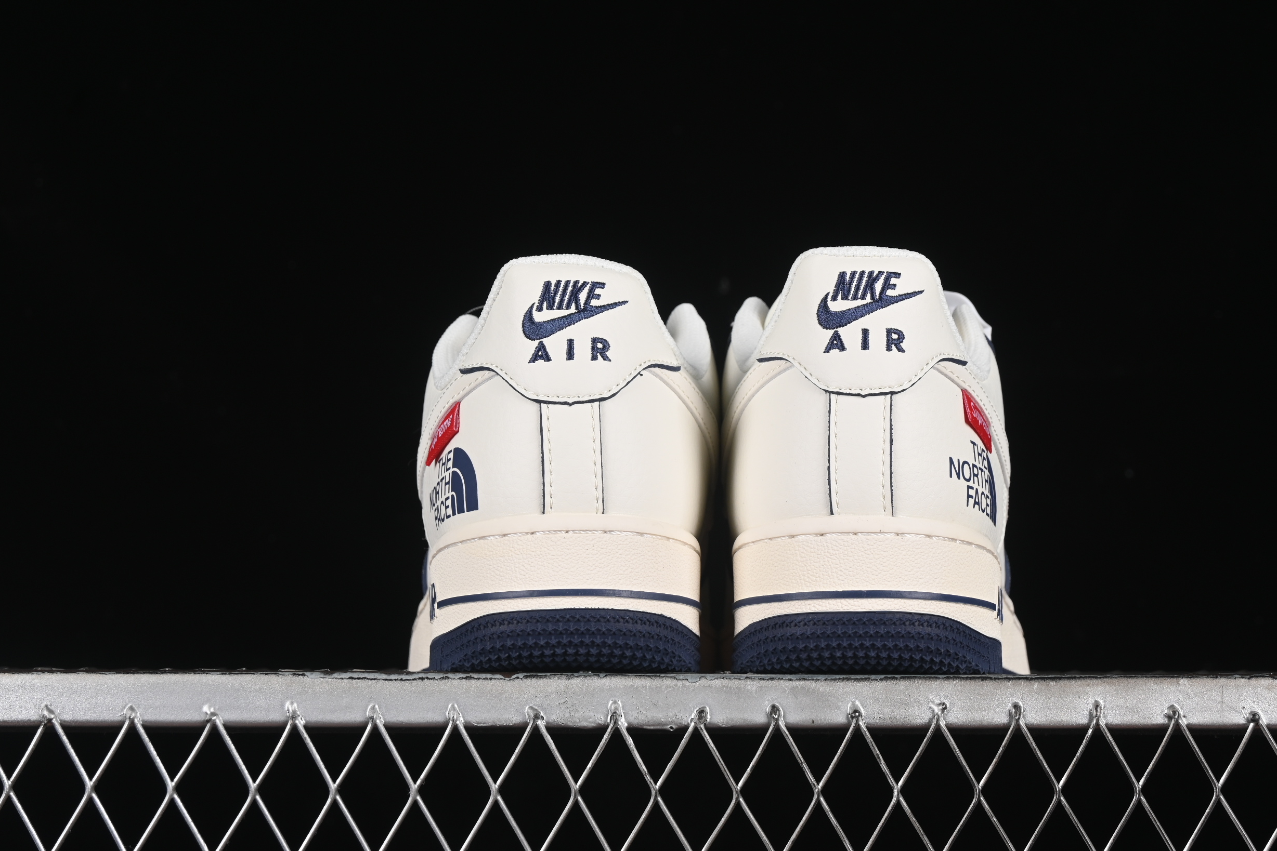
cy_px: 374
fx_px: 3015
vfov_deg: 16.1
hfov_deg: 23.9
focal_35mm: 85
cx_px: 719
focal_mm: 50
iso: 160
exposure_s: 1/80
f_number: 8
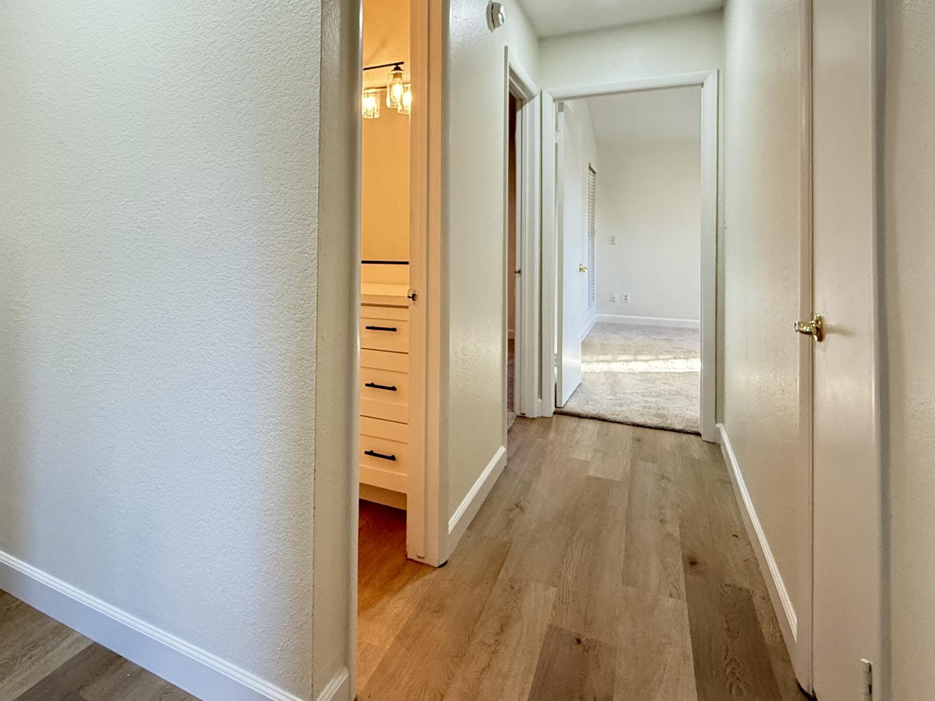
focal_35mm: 21
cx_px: 336
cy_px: 239
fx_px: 567
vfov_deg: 62.0
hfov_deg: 77.2
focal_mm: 2.22
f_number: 2.2
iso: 500
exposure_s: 1/120
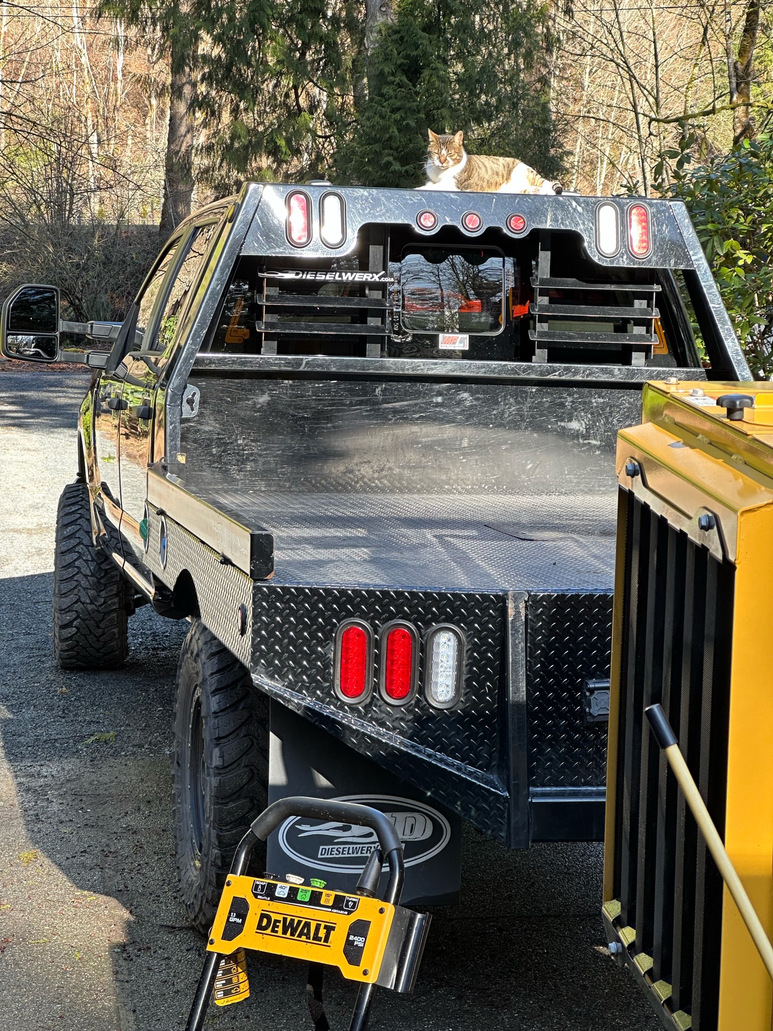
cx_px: 386
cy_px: 516
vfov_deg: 25.3
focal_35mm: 77
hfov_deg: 19.1
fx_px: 2293
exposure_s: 1/99
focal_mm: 9
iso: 50
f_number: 2.8
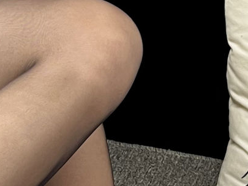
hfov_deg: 12.8
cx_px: 74
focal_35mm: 154
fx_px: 1104
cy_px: 78
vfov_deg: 9.6
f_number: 1.5
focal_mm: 5.7
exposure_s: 1/92
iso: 125
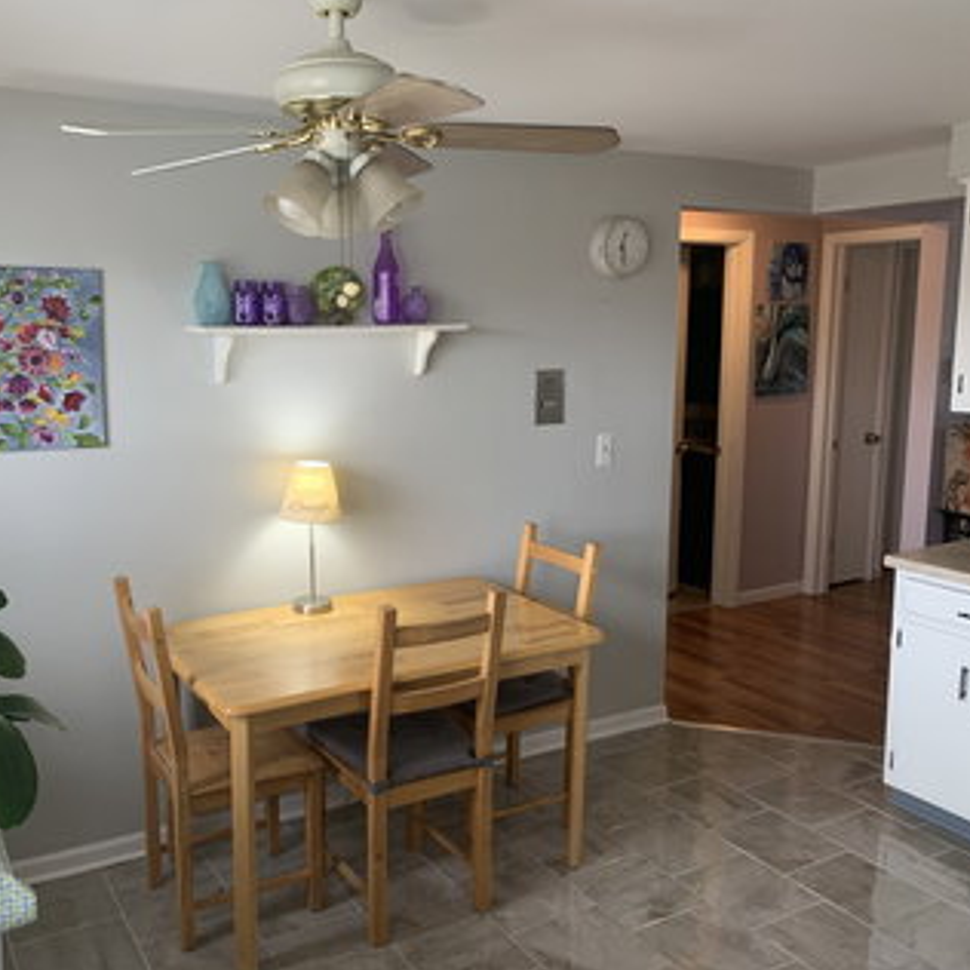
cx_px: 394
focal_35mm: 31
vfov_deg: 52.5
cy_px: 485
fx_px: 983
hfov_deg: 52.2
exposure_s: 1/60
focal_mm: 4.25
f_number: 1.8
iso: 80
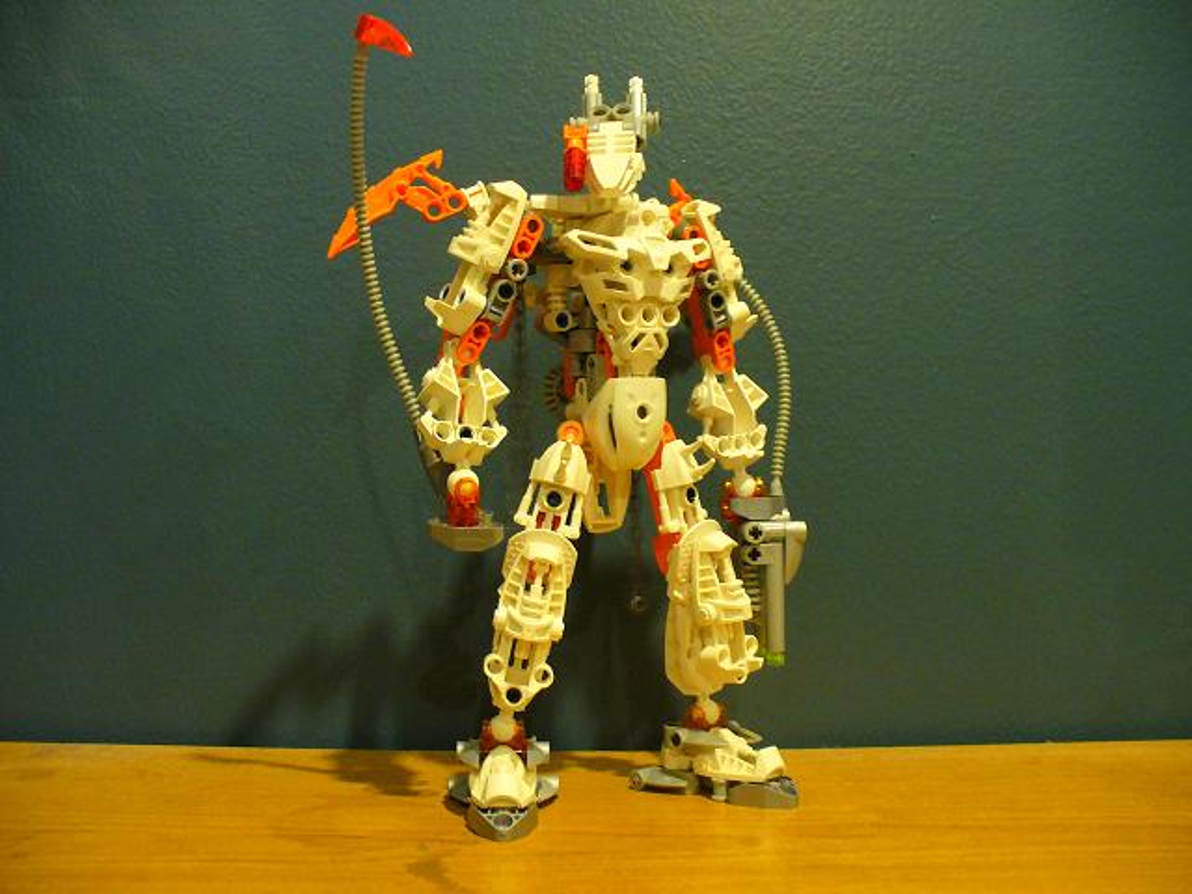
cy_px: 447
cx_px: 596
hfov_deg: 50.1
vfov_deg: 38.7
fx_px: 1274
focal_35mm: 37
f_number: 2.8
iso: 200
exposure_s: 1/5
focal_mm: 6.1
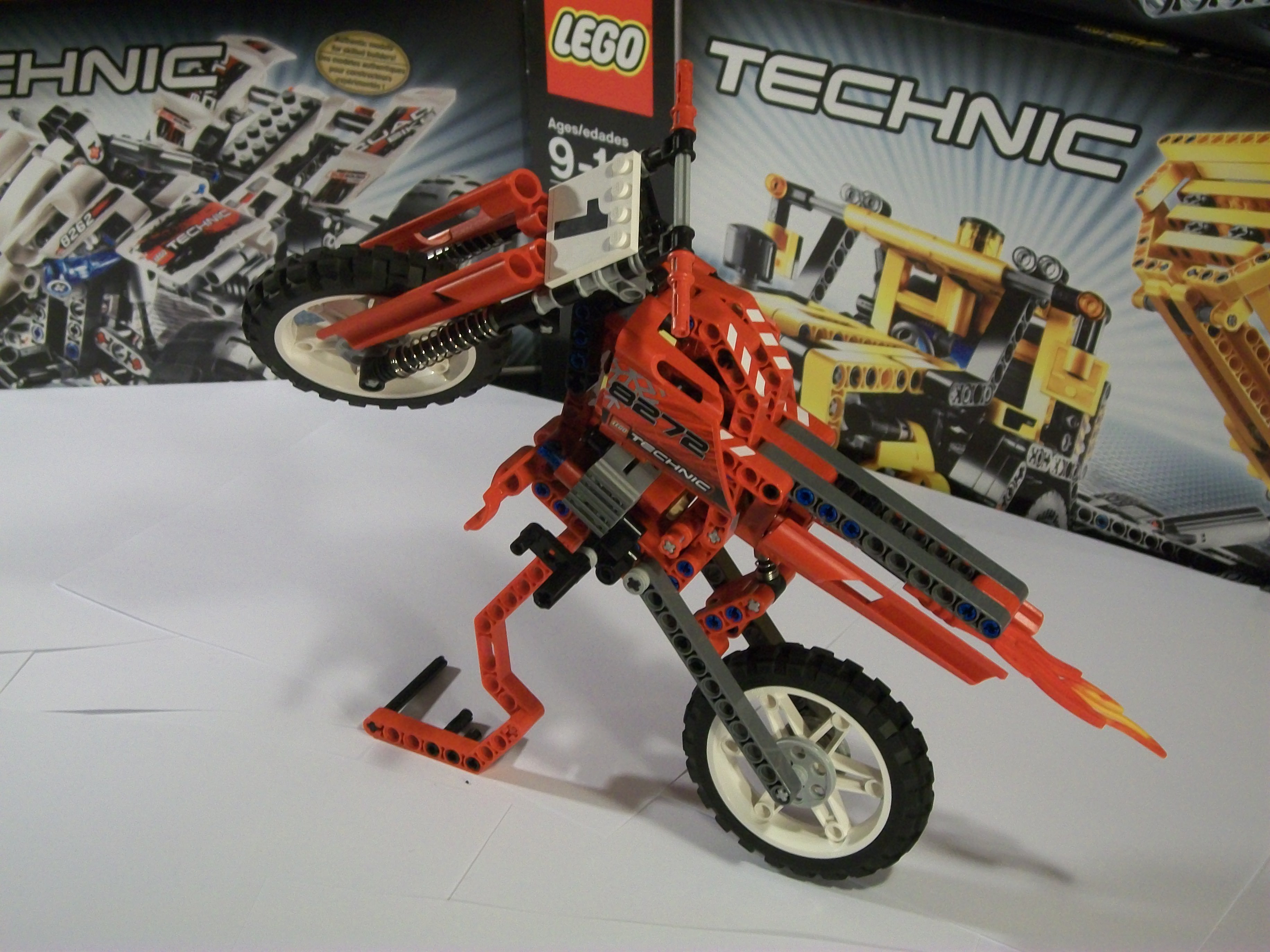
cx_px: 635
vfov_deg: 23.7
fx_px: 2275
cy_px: 476
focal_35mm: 62
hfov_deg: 31.2
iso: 160
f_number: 4.1
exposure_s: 1/13
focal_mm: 11
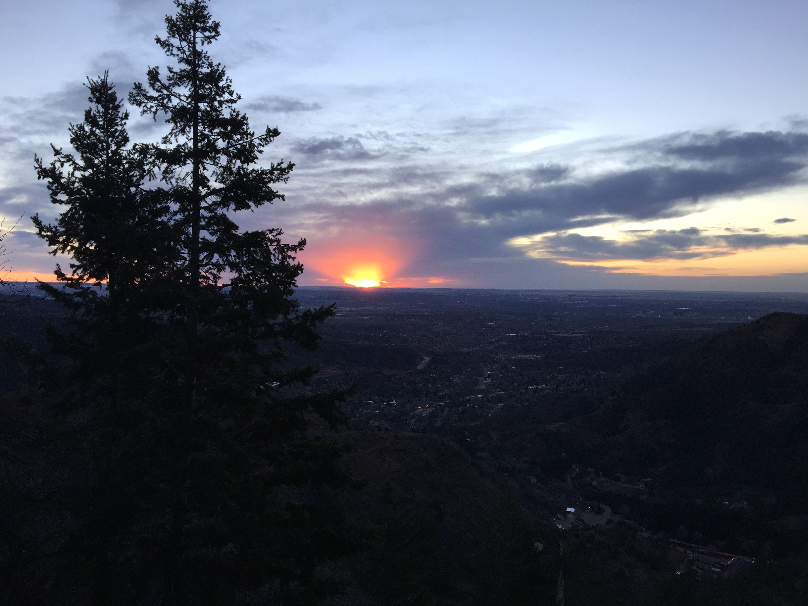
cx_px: 404
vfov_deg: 48.2
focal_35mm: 29
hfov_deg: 61.7
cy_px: 303
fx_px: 677
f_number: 2.2
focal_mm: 4.15
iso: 50
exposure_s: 1/120
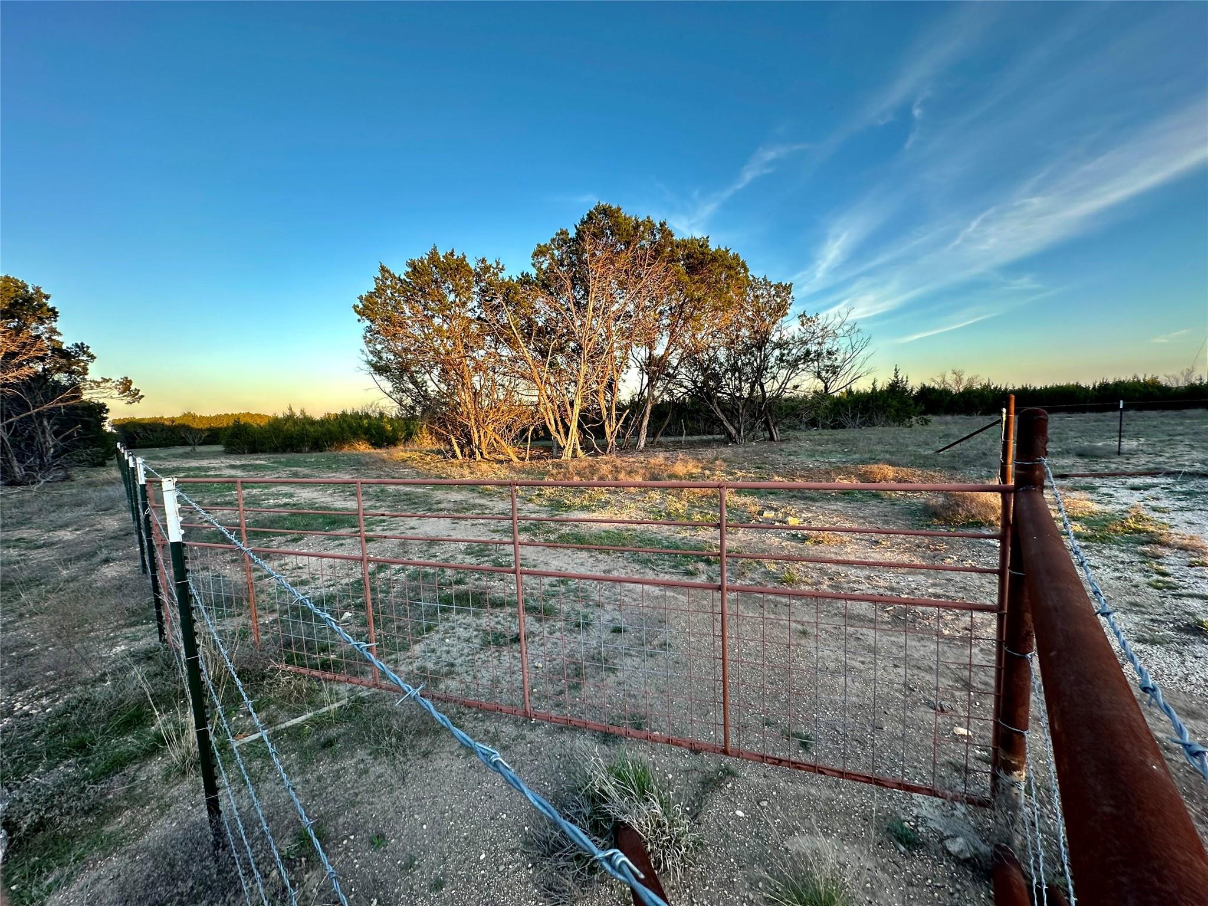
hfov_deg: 102.1
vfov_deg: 85.7
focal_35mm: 14
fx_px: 489
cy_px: 453
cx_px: 604
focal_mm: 2.22
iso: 40
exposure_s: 1/150
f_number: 2.2
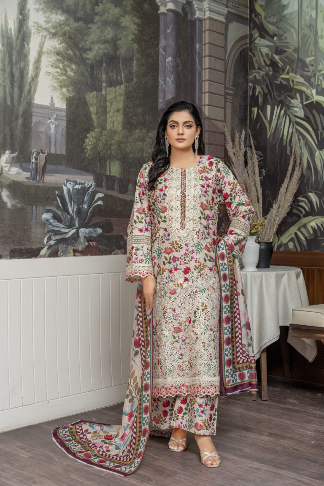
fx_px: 674
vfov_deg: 39.7
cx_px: 162
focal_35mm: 50
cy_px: 243
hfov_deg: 27.0
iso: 800
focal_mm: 49.9
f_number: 5
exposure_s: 1/200
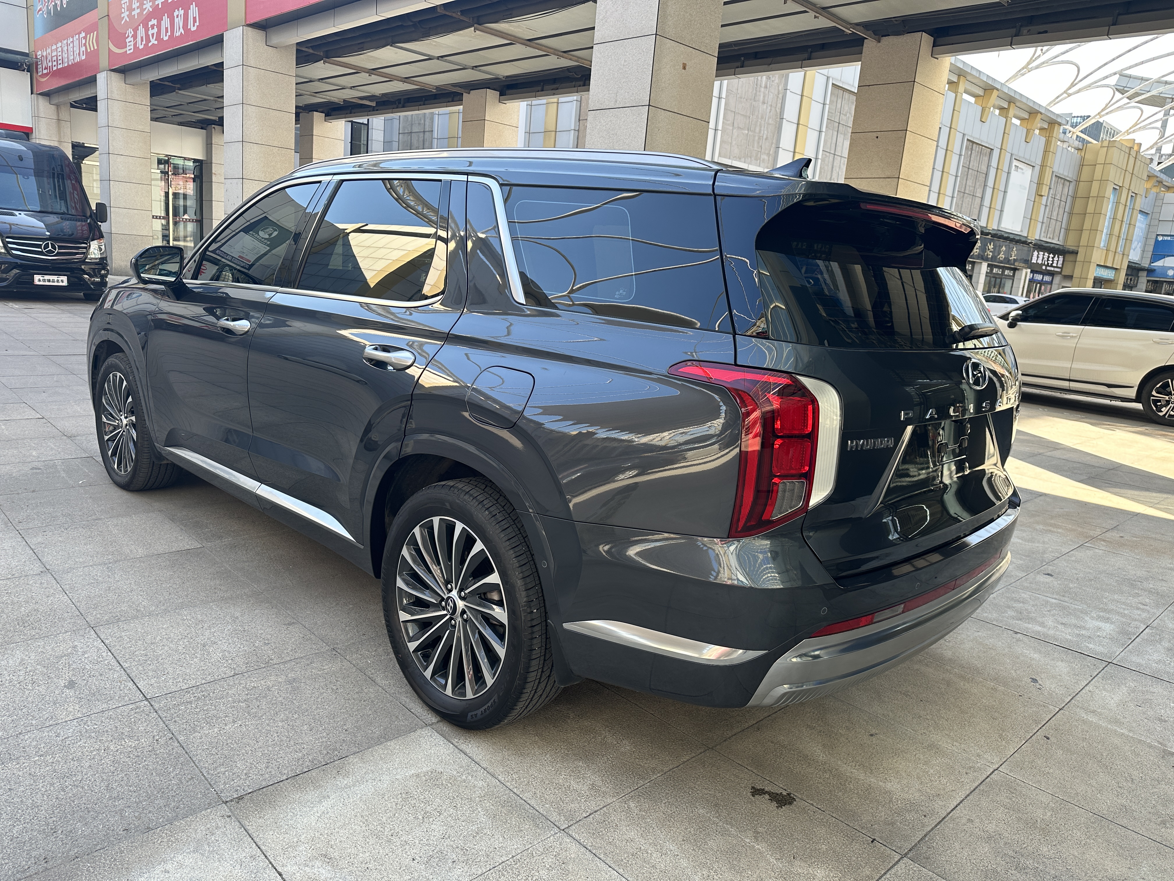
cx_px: 587
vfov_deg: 56.8
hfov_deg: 71.6
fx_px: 814
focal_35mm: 24
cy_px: 440
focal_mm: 6.86
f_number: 1.78
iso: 80
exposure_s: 1/541
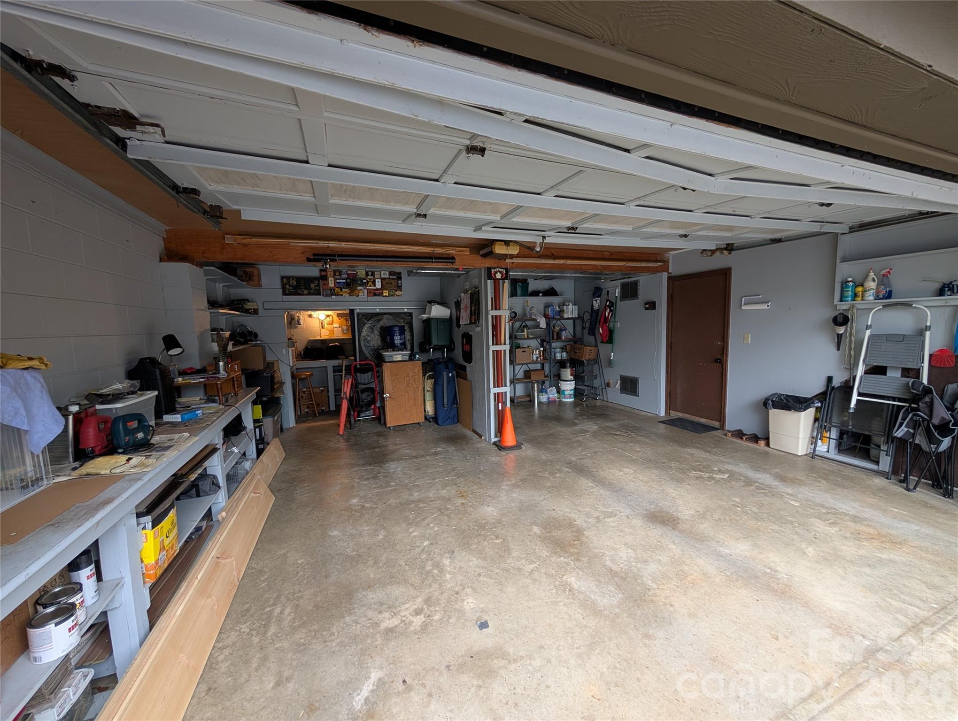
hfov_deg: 110.5
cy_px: 360
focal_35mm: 12
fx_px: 333
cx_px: 479
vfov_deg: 94.6
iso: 56
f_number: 1.7
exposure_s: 1/48.3
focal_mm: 2.02
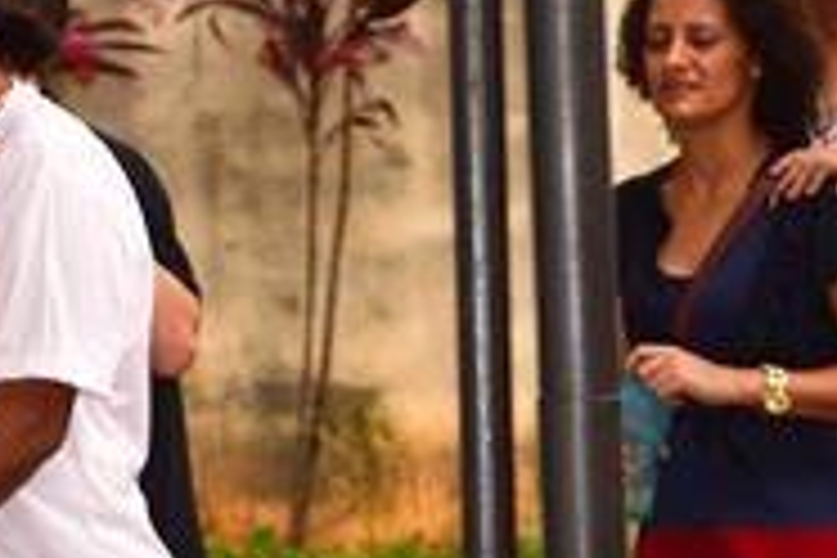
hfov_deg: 7.2
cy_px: 392
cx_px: -279
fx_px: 6596
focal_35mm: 284
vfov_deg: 4.8
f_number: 5.6
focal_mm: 55
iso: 100
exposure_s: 1/60
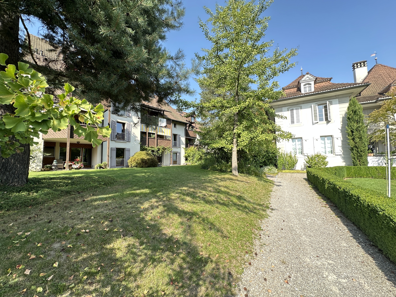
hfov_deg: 102.1
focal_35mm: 14
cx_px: 198
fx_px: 160
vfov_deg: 85.7
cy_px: 148
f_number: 2.2
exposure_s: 1/253
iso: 40
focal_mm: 2.22
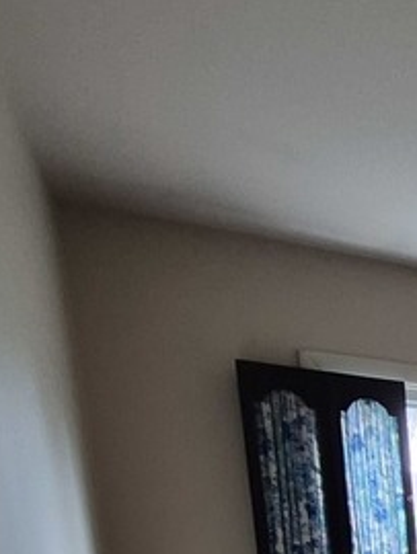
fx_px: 834
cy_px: 743
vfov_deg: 29.0
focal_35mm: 52
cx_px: 813
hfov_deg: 18.9
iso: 320
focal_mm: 1.74
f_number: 2.2
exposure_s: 1/60
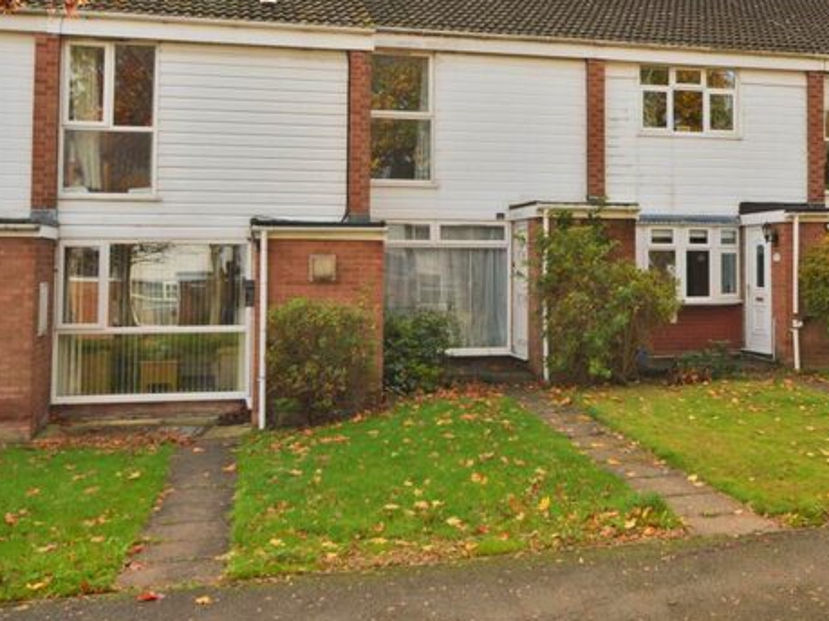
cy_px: 211
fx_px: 1053
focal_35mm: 44
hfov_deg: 42.7
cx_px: 506
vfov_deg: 32.6
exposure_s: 1/160
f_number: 6.3
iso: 100
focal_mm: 20
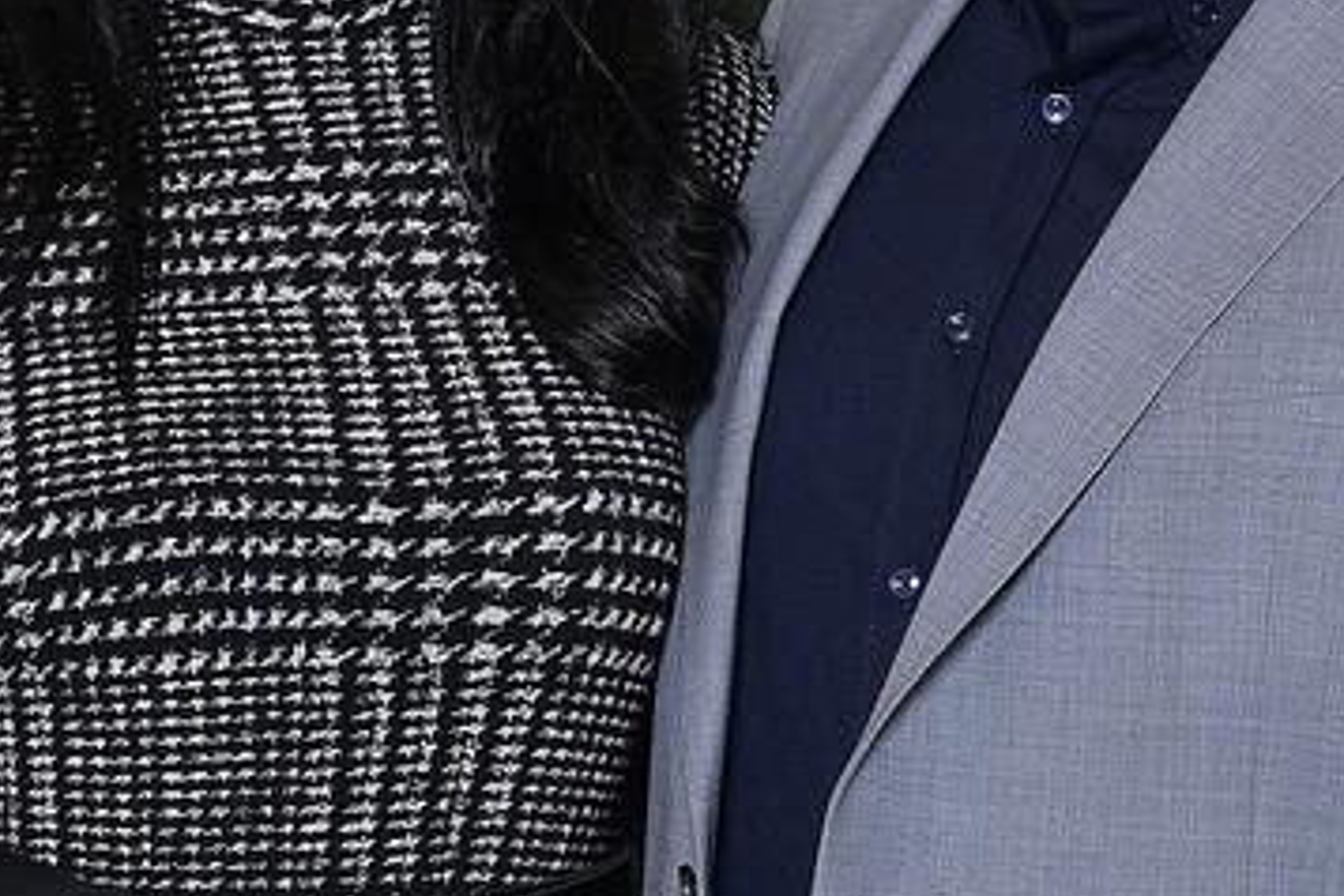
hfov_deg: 9.4
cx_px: 1592
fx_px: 8026
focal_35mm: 215
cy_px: 284
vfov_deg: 6.4
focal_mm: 48
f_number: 5.6
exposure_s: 1/125
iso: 640
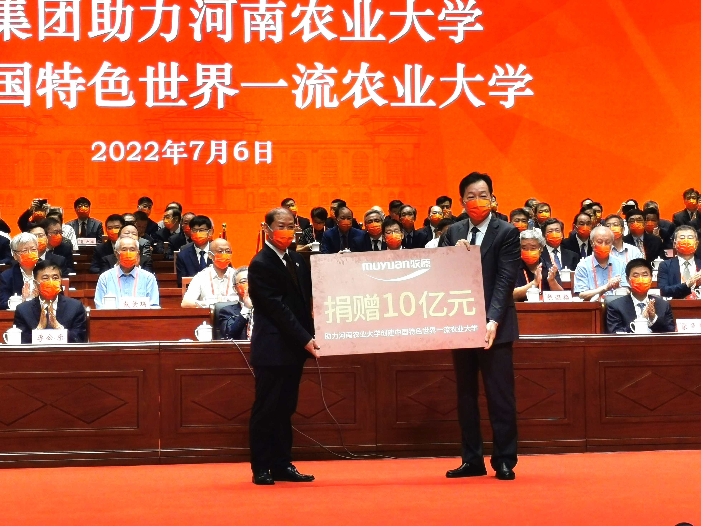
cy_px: 263
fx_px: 2045
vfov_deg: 14.6
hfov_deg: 19.4
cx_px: 350
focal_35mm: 101
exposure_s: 1/115
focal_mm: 5.56
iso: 50
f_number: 1.6
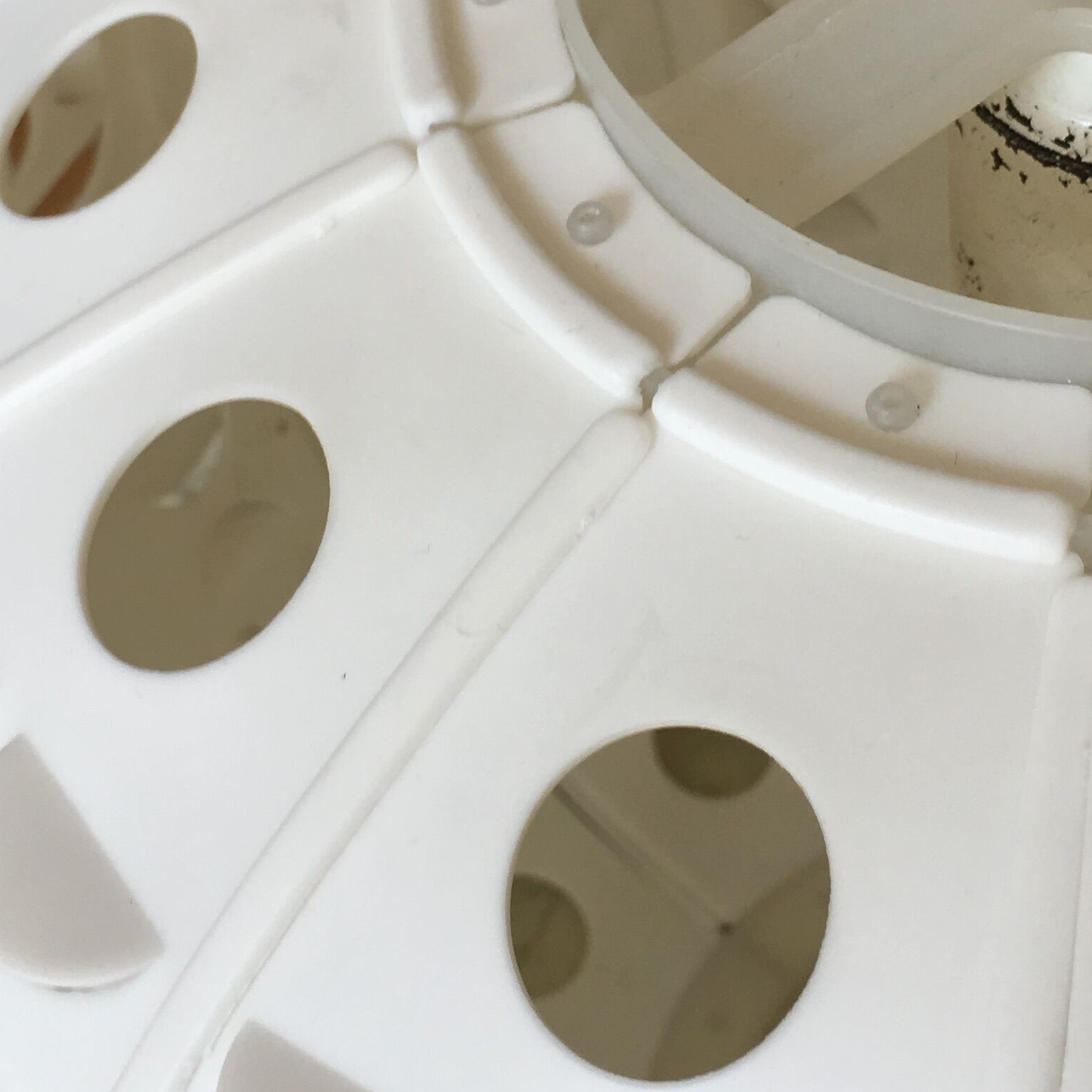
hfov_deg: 25.7
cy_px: 268
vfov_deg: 25.4
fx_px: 2391
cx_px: 631
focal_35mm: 67
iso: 32
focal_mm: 4.15
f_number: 2.2
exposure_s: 1/100
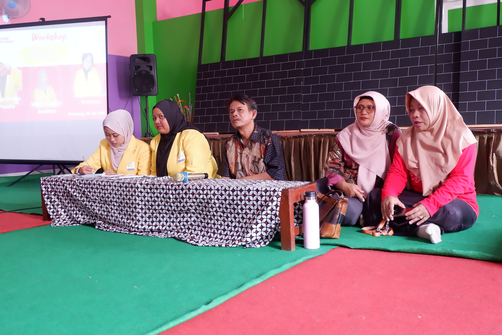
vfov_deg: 37.9
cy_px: 168
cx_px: 251
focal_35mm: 35
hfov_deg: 54.4
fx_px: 488
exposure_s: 1/50
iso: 1600
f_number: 4.2
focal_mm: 23.2
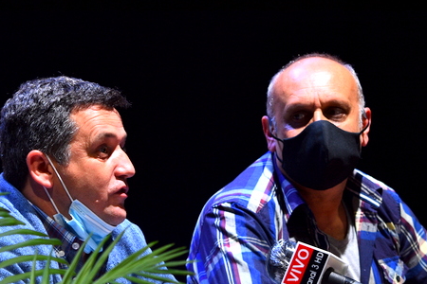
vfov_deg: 7.1
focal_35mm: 192
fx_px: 2277
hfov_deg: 10.7
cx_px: 203
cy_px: 241
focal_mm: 72
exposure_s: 1/100
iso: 320
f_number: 5.6
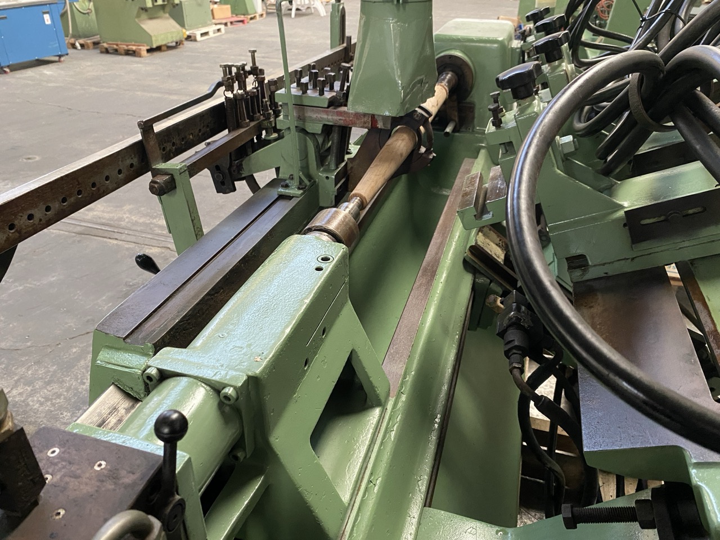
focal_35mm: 26
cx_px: 360
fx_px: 541
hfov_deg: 67.3
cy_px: 270
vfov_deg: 53.1
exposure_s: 1/60
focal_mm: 4.25
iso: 500
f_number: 1.8
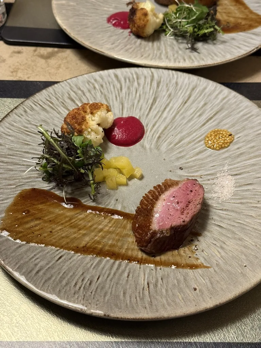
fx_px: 483
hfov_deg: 30.3
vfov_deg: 39.7
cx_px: 130
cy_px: 174
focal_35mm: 48
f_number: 1.78
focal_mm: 6.76
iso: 200
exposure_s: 1/50
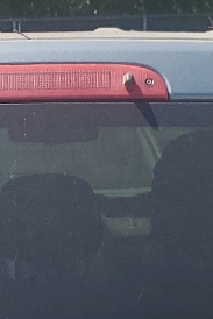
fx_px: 1400
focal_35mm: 158
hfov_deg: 8.7
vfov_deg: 12.2
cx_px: 20
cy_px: 509
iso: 50
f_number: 1.5
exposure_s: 1/1667
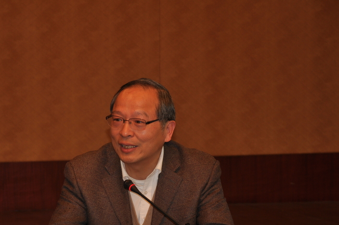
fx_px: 1947
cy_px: 161
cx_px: 125
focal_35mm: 207
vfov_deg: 6.6
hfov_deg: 9.9
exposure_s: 1/30
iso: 200
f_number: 5.6
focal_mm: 90
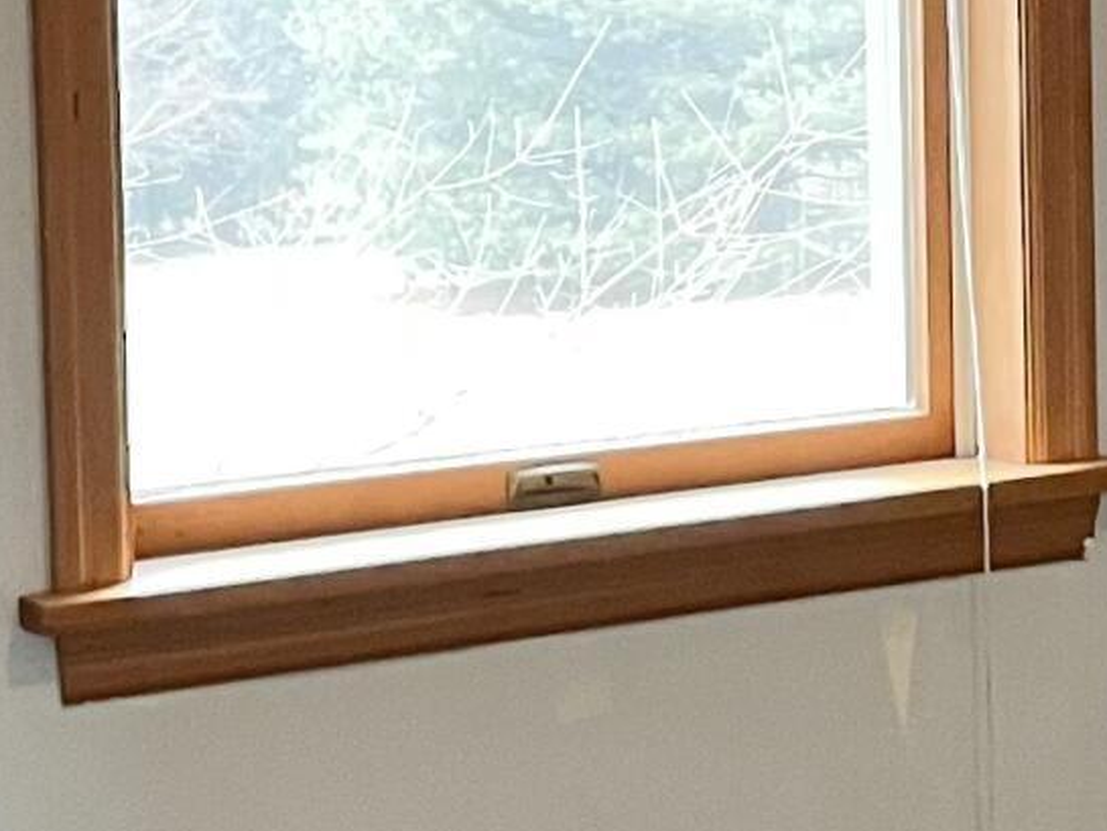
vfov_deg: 10.3
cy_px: 124
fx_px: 4574
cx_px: 1142
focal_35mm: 143
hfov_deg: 13.6
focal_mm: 4.2
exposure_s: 1/60
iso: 160
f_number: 1.6
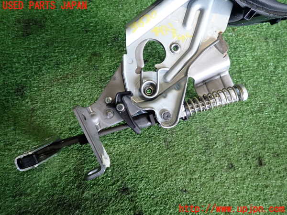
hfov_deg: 69.4
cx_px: 144
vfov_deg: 54.9
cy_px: 108
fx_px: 207
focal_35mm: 25
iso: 200
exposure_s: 1/40
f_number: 2
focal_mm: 4.5
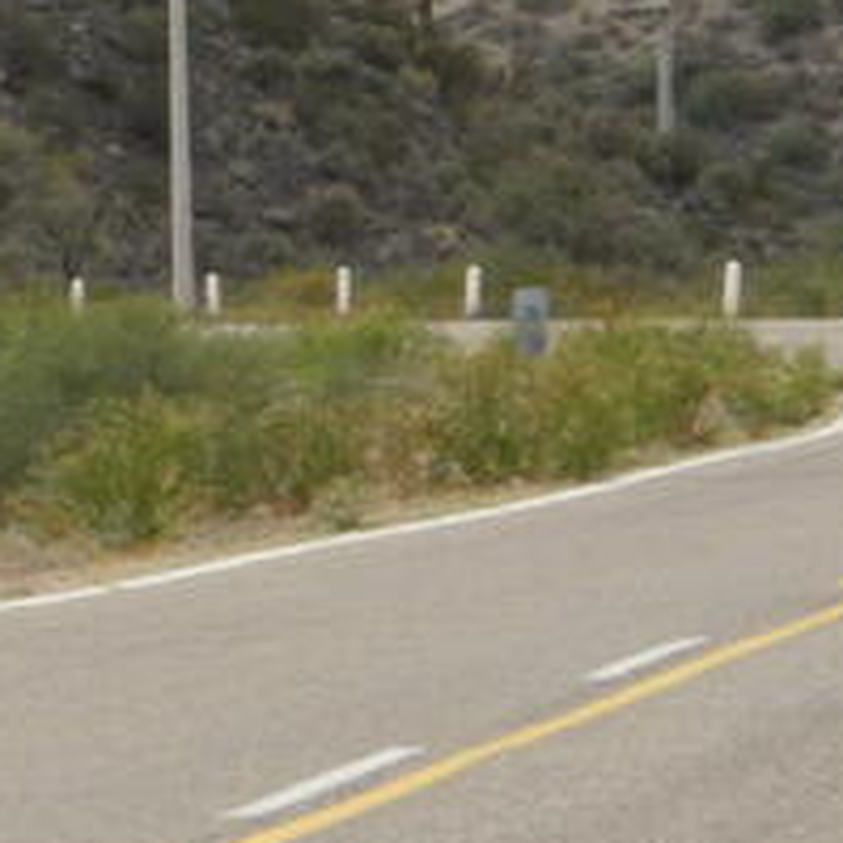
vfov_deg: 2.5
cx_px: -1059
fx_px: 19176
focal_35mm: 696
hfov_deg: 2.5
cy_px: 602
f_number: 5
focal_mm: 32.6
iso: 400
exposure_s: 1/1600
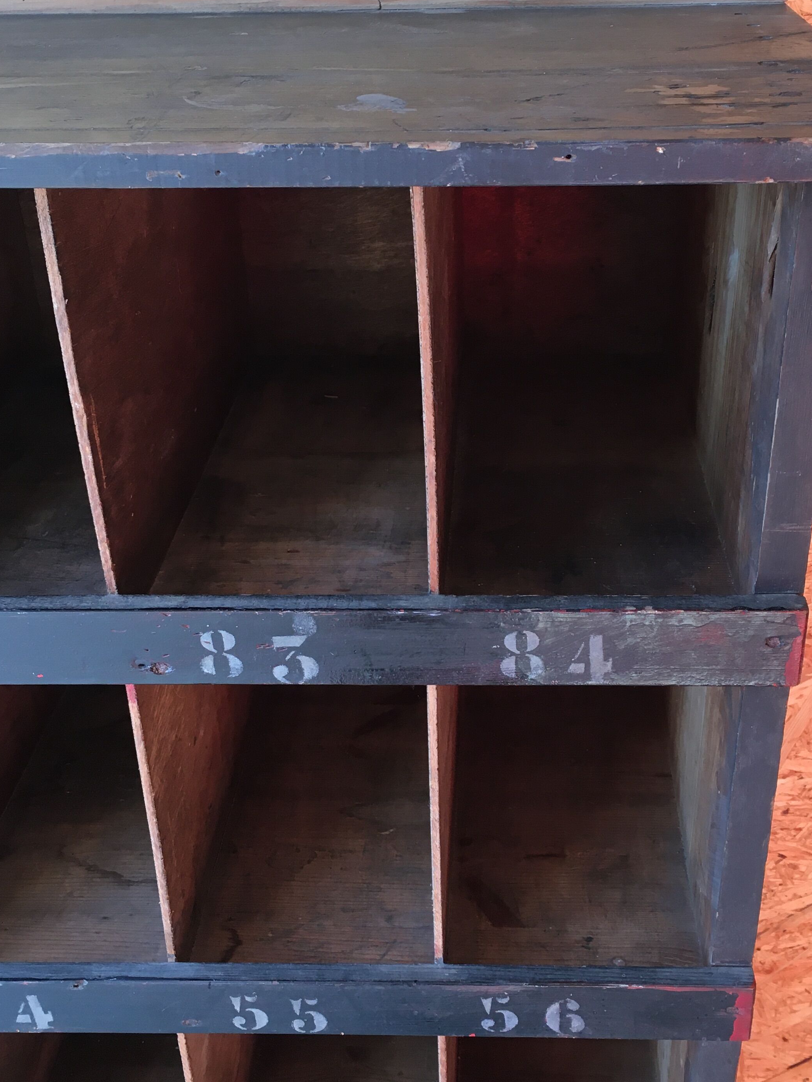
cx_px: 430
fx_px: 1314
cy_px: 554
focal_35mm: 42
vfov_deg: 44.8
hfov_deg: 34.3
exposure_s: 1/33
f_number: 2.2
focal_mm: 4.15
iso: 40
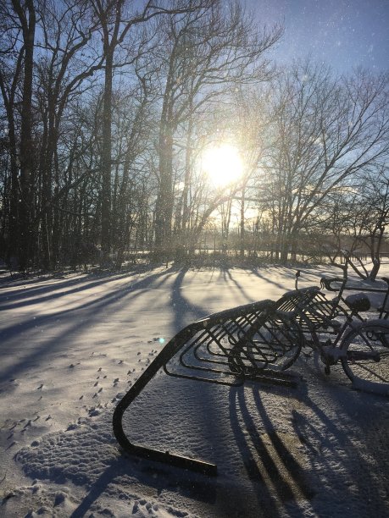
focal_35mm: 29
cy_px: 259
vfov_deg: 61.7
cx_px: 194
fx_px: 435
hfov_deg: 48.2
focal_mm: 4.15
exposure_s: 1/3497
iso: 25
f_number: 2.2
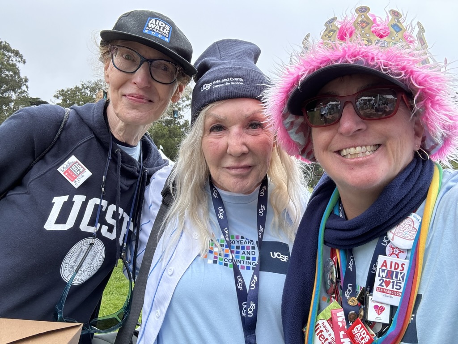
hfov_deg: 73.9
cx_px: 229
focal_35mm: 23
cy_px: 172
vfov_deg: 58.9
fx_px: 304
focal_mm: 2.69
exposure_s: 1/264
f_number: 1.9
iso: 25
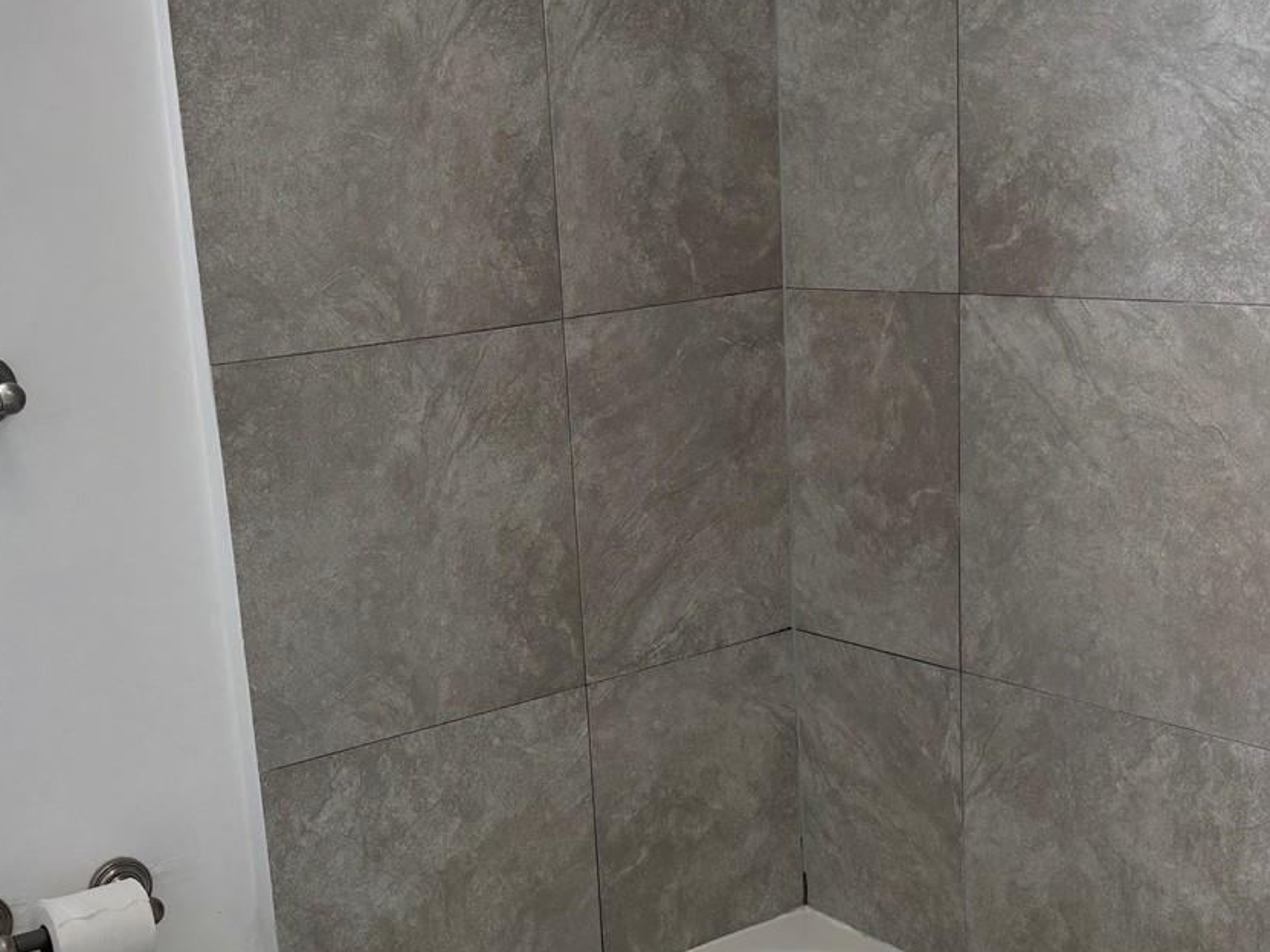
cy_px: 664
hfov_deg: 38.1
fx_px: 1834
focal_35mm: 50
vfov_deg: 28.8
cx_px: 539
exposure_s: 1/120
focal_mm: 5.96
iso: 64
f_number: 1.6
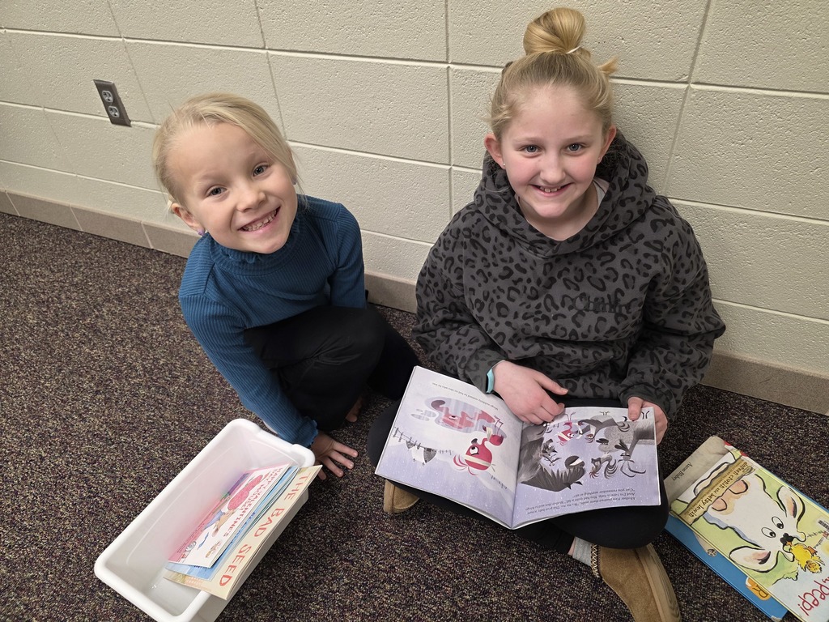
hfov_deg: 73.9
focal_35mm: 23
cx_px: 414
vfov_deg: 58.9
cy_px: 311
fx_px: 551
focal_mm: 6.3
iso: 200
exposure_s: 1/120
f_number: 1.7
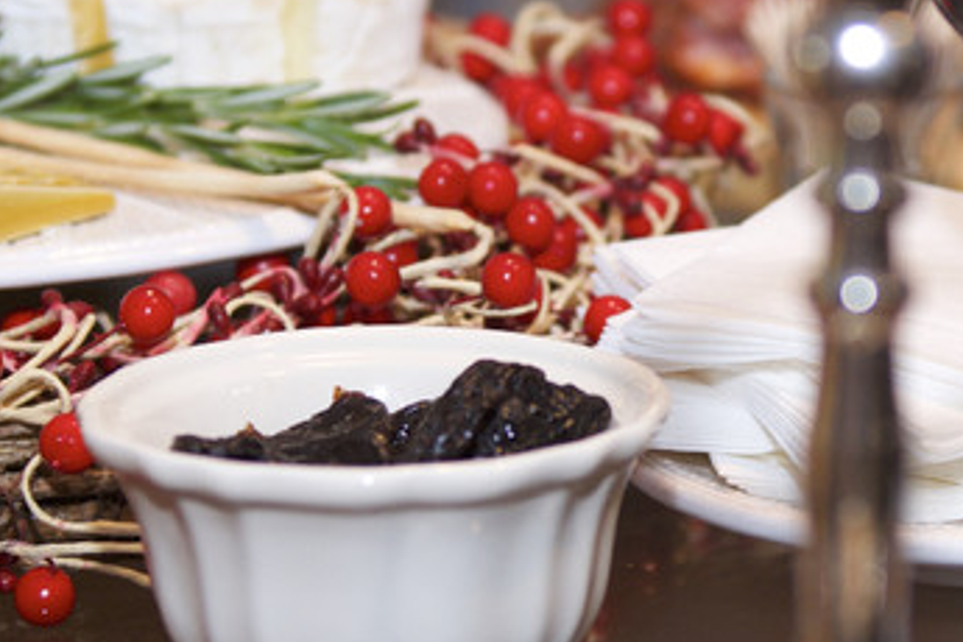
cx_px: 731
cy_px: 328
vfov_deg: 8.8
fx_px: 4173
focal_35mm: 156
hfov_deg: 13.1
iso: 200
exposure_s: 1/125
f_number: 2.8
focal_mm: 42
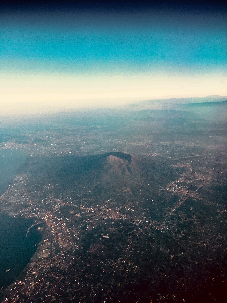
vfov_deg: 61.7
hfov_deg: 48.2
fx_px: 254
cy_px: 152
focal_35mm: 29
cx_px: 114
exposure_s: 1/507
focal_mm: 4.15
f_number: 2.2
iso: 32
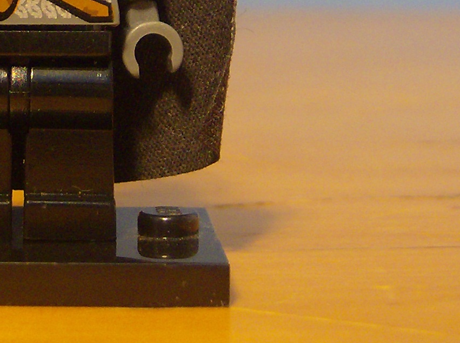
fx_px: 1445
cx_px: 43
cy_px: -104
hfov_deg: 17.8
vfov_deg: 13.1
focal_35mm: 109
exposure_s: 1/4.02
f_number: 2.8
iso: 200
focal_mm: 6
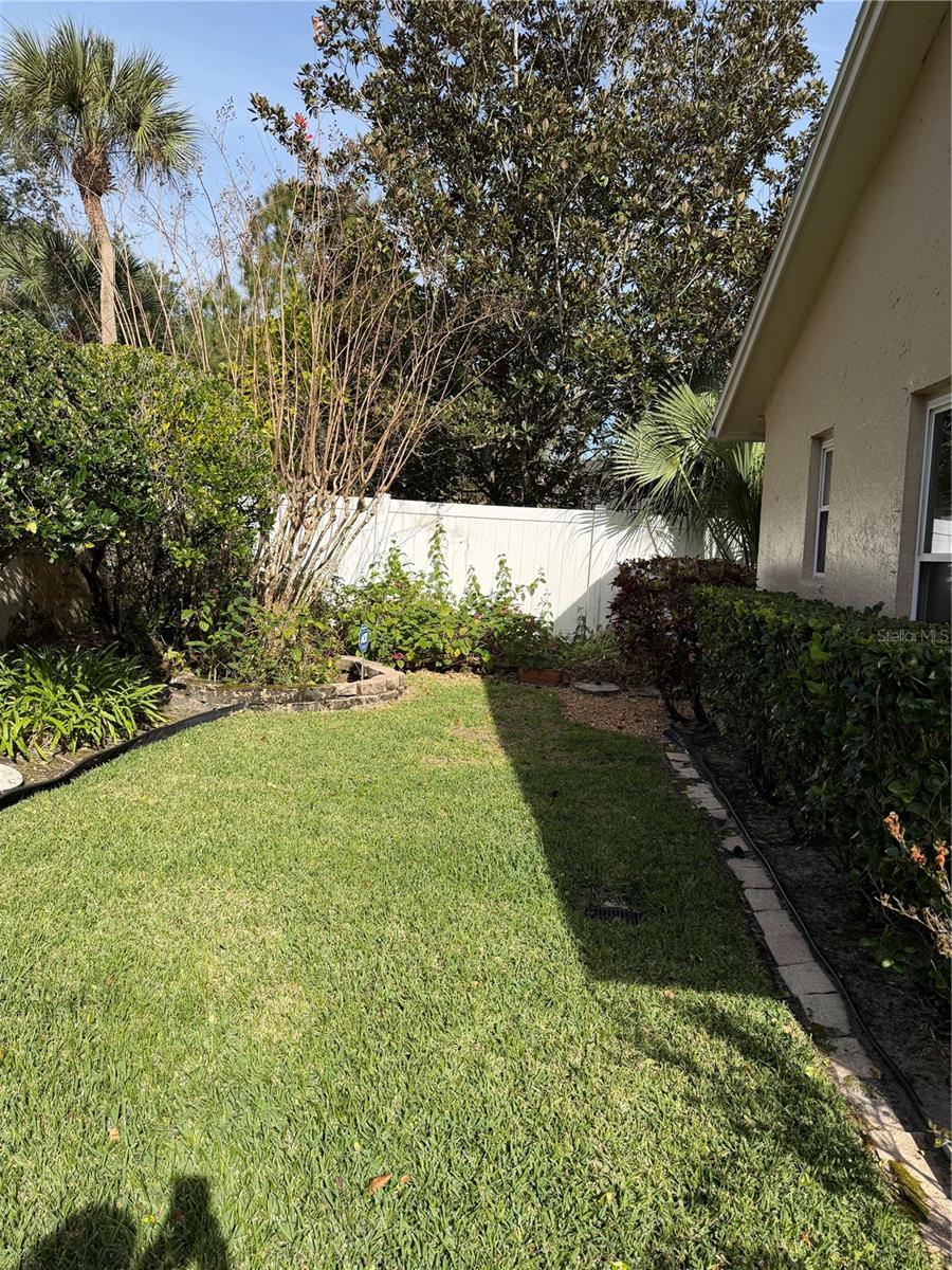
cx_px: 476
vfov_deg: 71.6
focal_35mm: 24
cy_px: 635
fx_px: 880
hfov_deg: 56.8
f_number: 1.78
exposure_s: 1/4673
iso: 125
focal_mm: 6.76
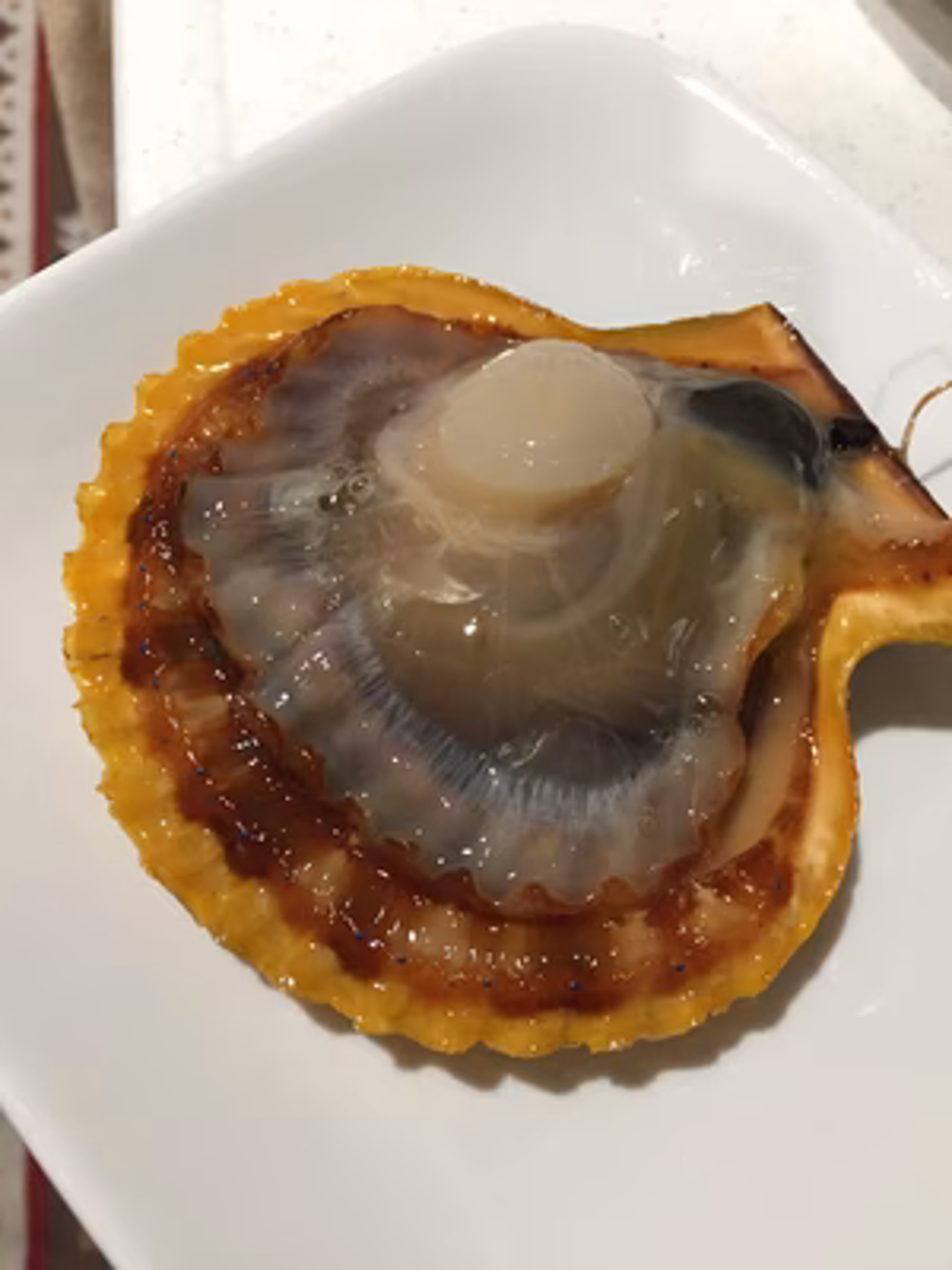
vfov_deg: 61.7
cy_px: 635
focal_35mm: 29
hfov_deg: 48.2
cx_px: 476
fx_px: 1063
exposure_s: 1/30
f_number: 2.2
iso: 250
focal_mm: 4.15
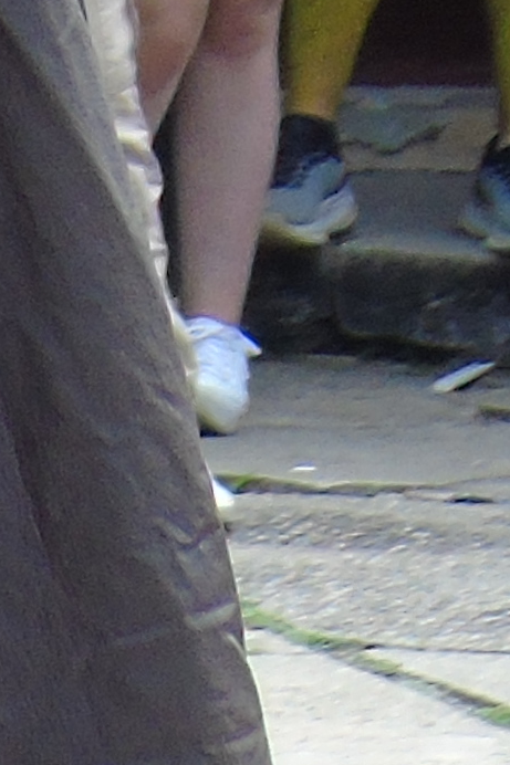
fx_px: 17773
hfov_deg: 1.6
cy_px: -461
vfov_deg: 2.5
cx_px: -829
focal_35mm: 836
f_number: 4.4
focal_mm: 19
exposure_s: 1/125
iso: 80
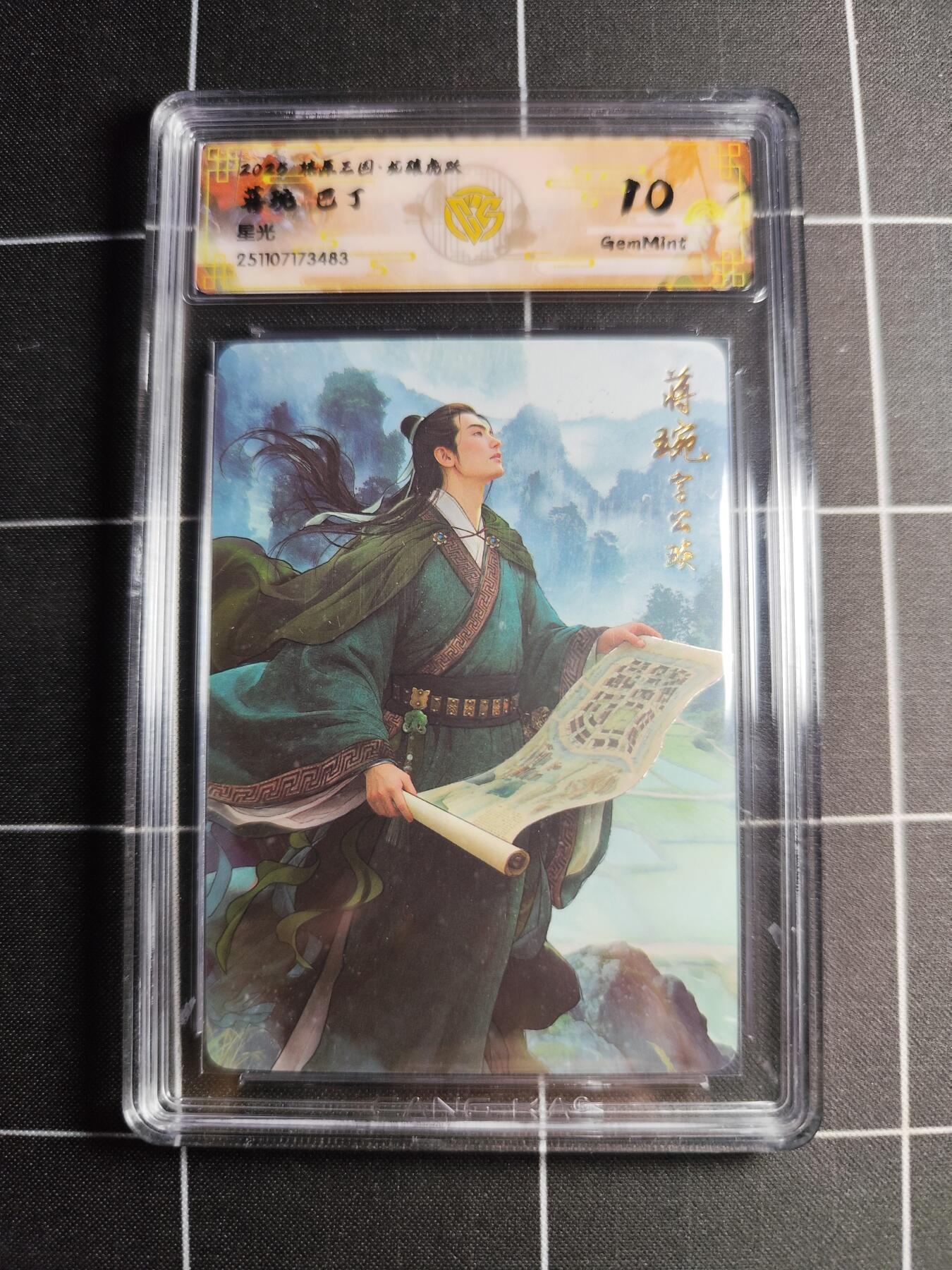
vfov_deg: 73.9
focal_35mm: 23
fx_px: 843
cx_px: 476
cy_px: 635
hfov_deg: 58.9
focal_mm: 6.14
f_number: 1.65
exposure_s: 1/100
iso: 100
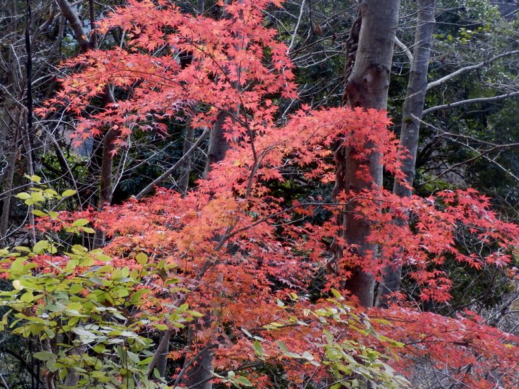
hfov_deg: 22.3
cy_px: 194
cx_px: 260
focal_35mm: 88
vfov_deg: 16.8
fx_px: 1319
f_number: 5.1
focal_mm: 15.5
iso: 250
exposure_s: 1/80
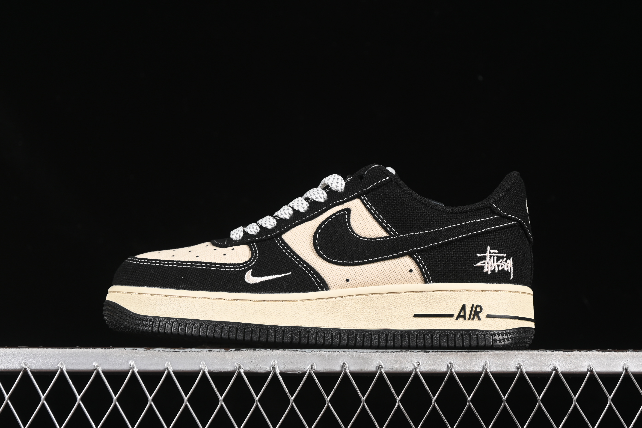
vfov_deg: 18.2
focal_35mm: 75
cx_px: 321
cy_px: 214
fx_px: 1337
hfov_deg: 27.0
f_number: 6.3
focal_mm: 50
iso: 160
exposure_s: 1/60
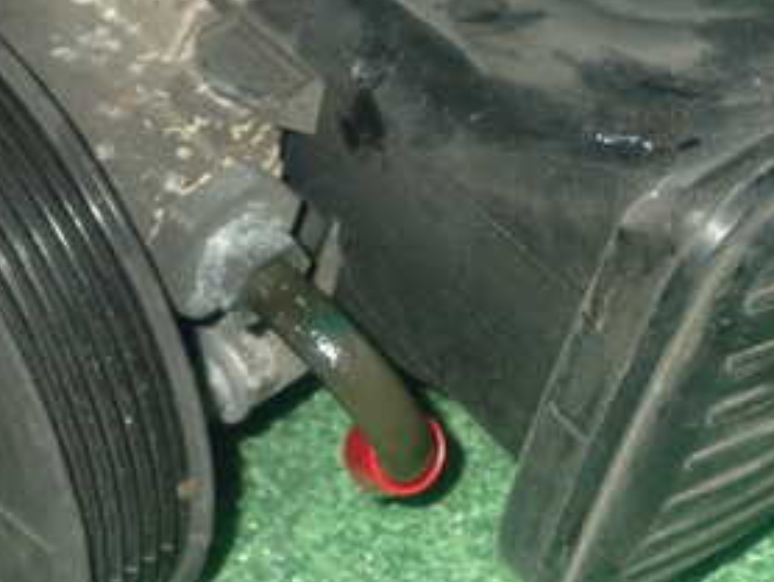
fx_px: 1835
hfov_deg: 23.8
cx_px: 482
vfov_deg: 18.0
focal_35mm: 82
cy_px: 270
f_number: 8
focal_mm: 6.83
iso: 800
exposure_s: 1/40
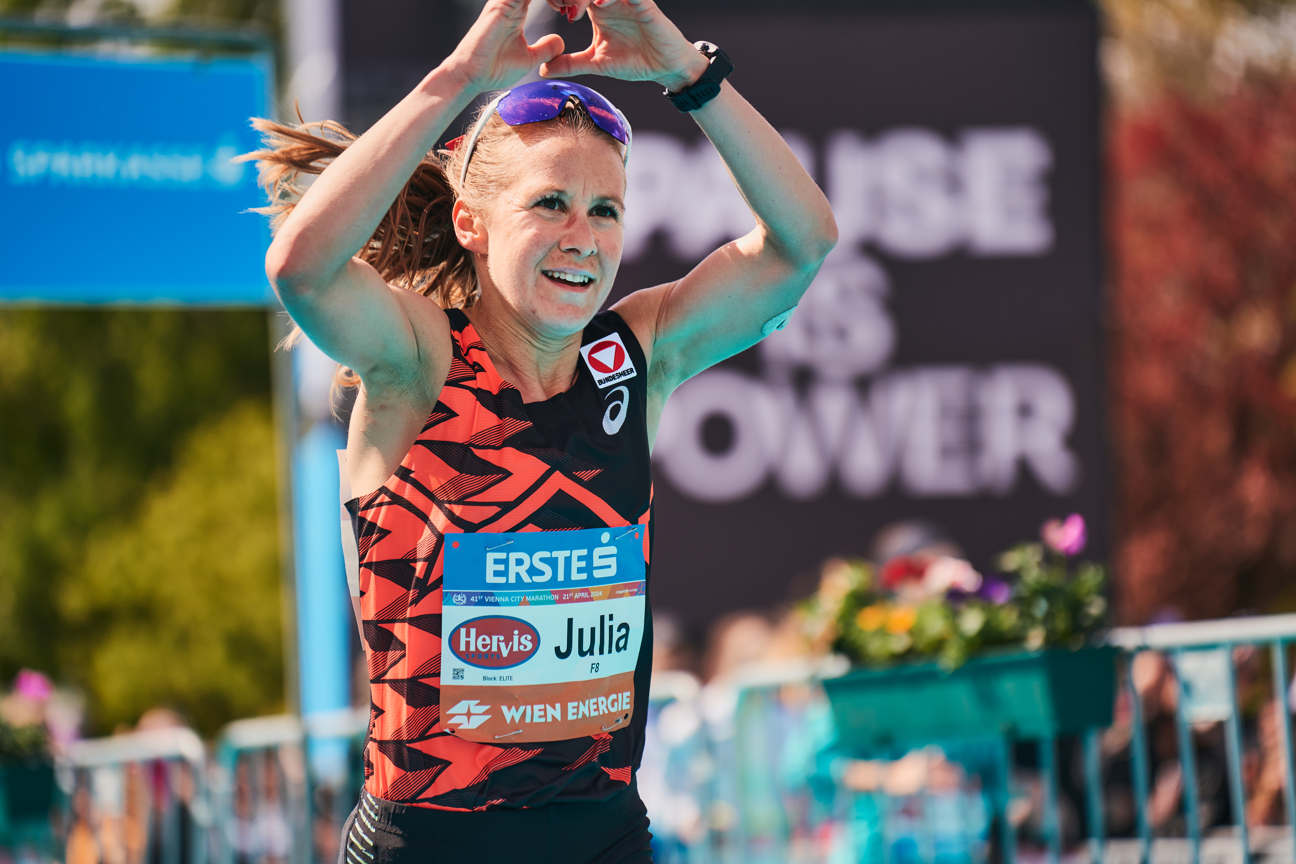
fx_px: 5400
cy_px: 432
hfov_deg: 13.7
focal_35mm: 150
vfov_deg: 9.1
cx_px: 648
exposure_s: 1/1250
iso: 100
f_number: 2.8
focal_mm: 150
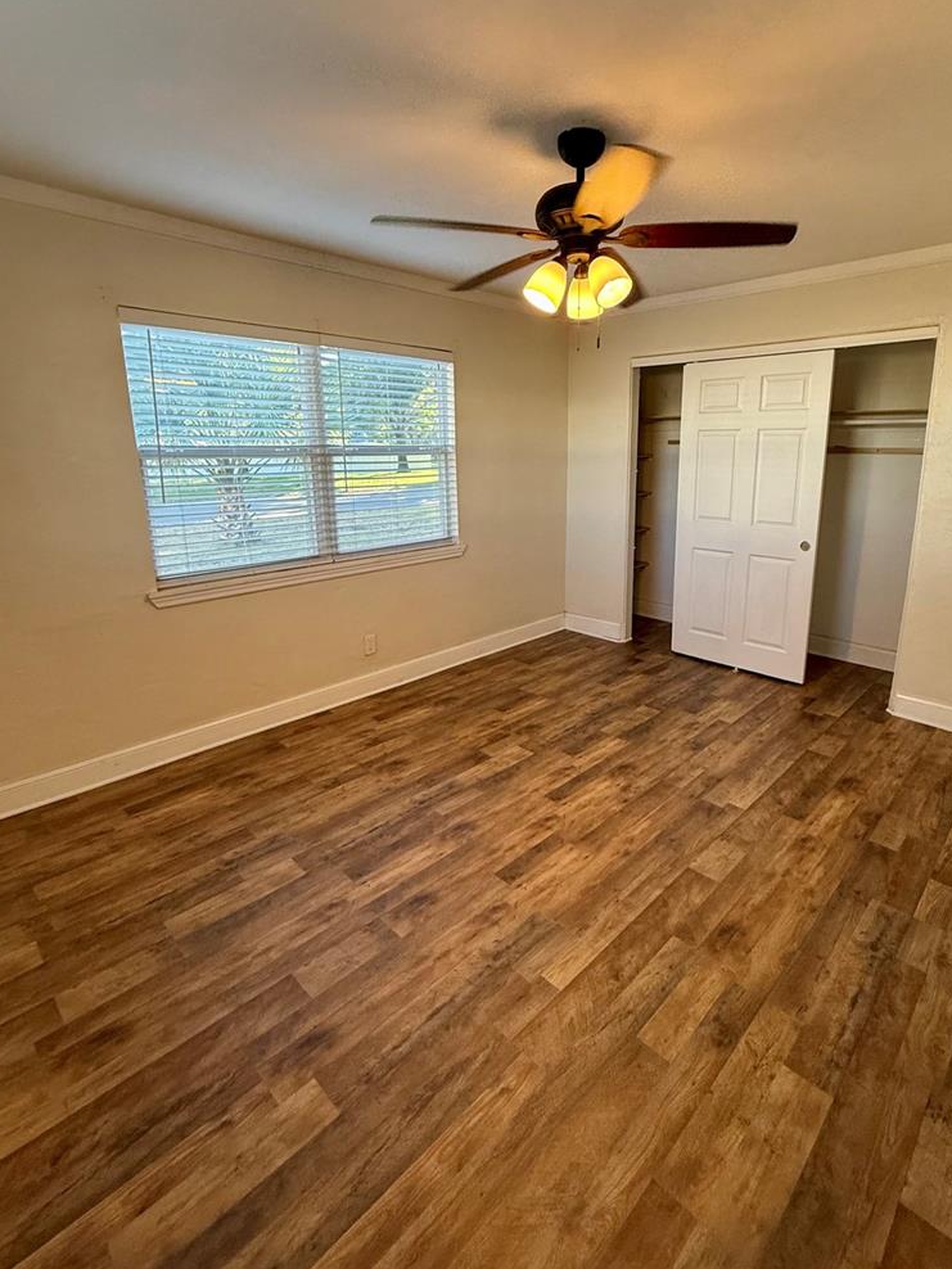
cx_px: 527
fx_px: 623
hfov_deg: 74.5
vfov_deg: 90.8
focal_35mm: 17
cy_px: 582
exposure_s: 1/120
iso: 250
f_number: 2.2
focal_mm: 2.22
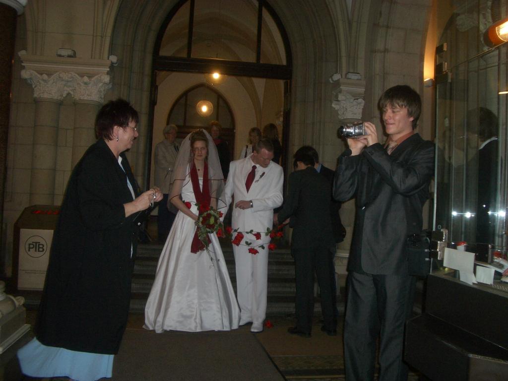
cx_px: 254
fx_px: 514
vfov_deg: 40.7
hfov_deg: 52.6
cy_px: 190
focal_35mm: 35
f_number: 2.6
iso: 100
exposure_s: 1/60
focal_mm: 5.8
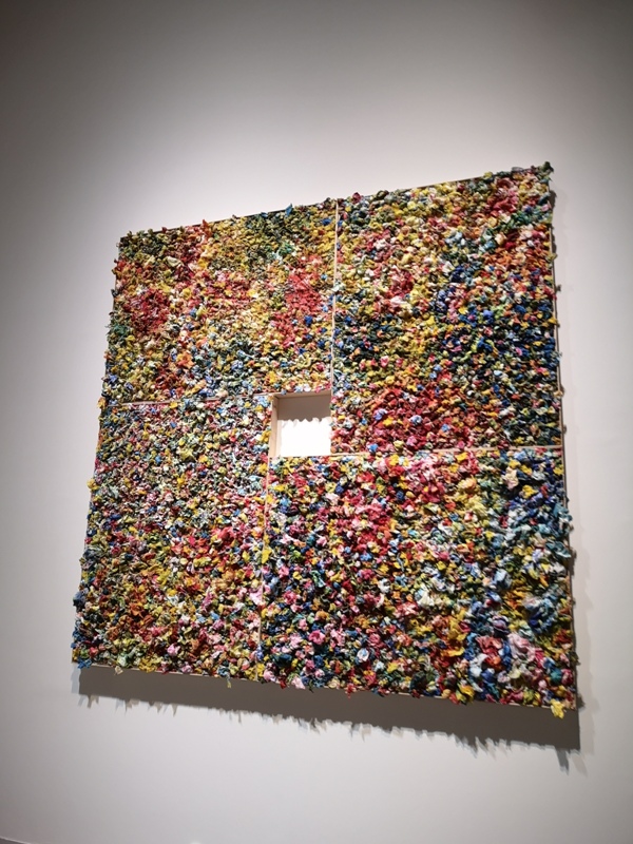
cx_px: 316
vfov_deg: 65.3
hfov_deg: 51.4
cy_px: 422
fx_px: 658
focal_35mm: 27
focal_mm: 3.95
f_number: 1.8
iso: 200
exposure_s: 1/33.3
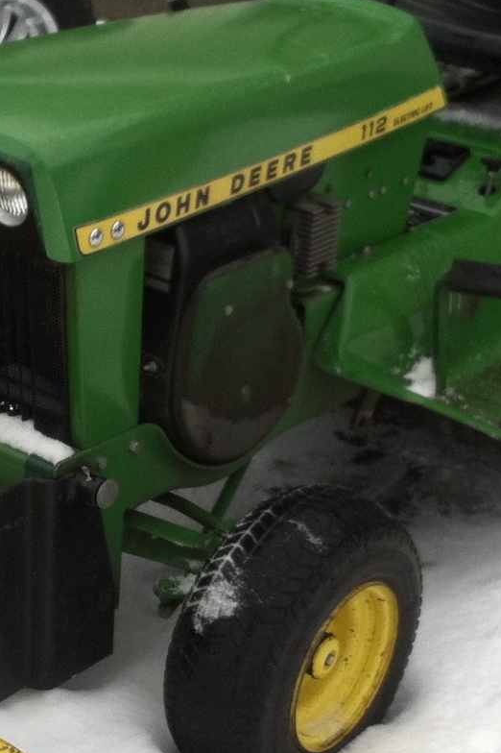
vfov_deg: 21.5
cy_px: 391
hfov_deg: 14.3
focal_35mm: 95
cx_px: 91
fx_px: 1985
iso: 80
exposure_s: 1/510
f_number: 2.8
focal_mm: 3.85
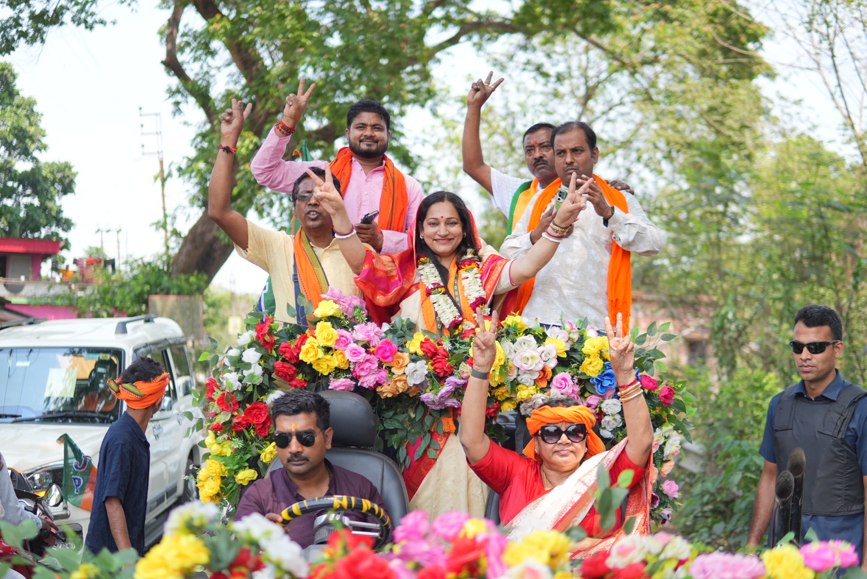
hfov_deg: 43.6
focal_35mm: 45
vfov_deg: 29.9
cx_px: 434
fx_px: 1084
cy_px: 290
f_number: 1.4
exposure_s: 1/2000
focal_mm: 30
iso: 100
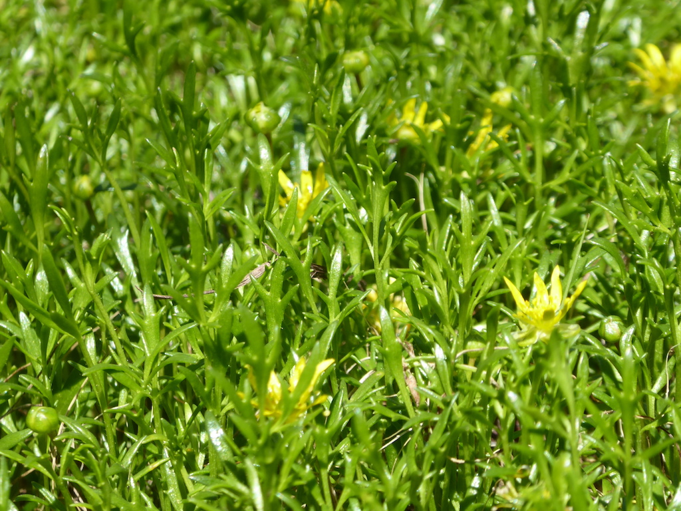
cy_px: 256
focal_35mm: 177
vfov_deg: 8.4
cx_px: 340
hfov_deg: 11.2
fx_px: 3482
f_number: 5.5
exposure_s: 1/200
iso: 80
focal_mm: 28.7
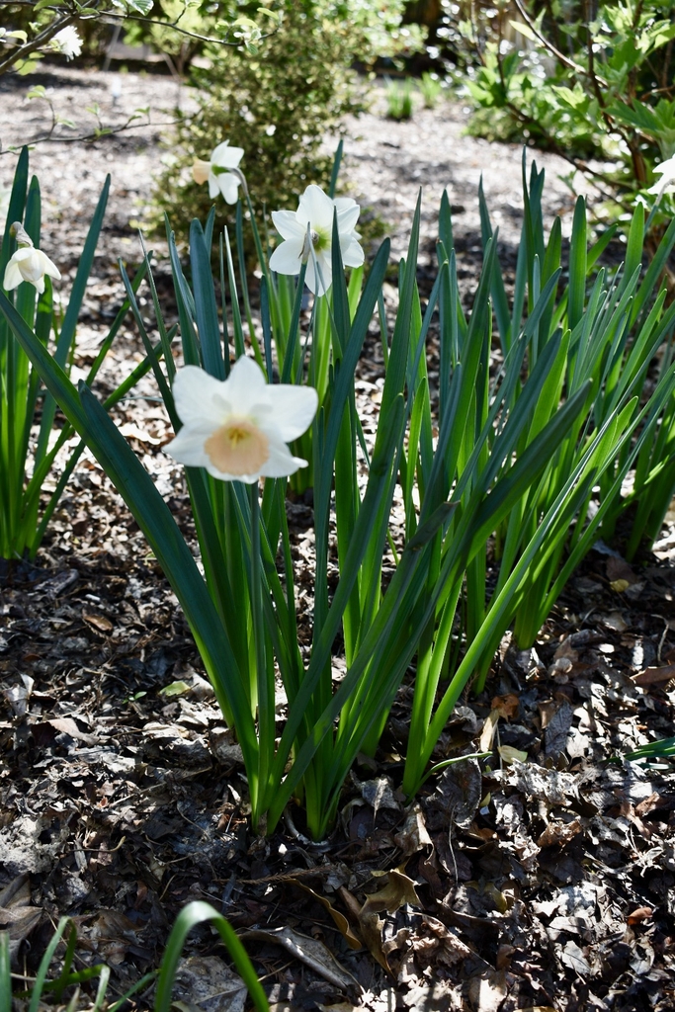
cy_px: 506
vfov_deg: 49.5
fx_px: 1096
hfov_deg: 34.2
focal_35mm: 39
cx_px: 338
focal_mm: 26
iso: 100
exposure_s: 1/125
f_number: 5.6
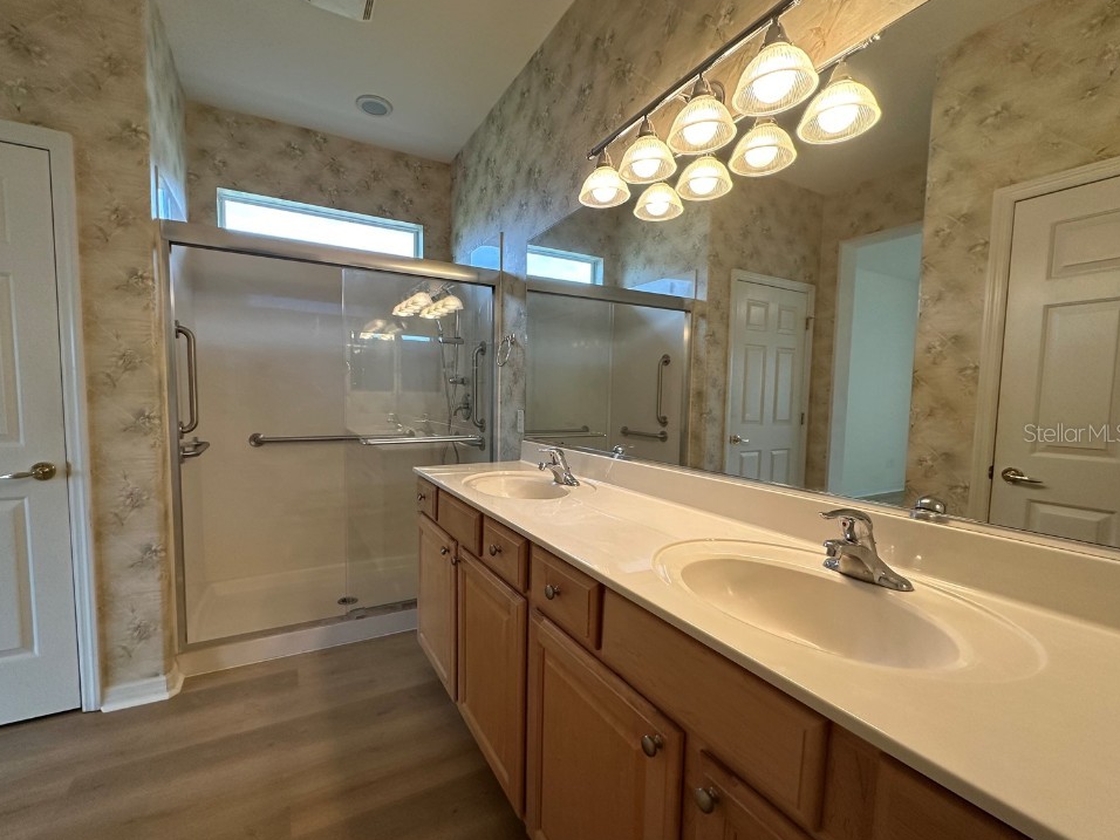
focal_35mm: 15
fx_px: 485
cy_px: 432
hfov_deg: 98.1
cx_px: 534
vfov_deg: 81.7
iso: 200
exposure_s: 1/120
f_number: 2.2
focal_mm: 2.22
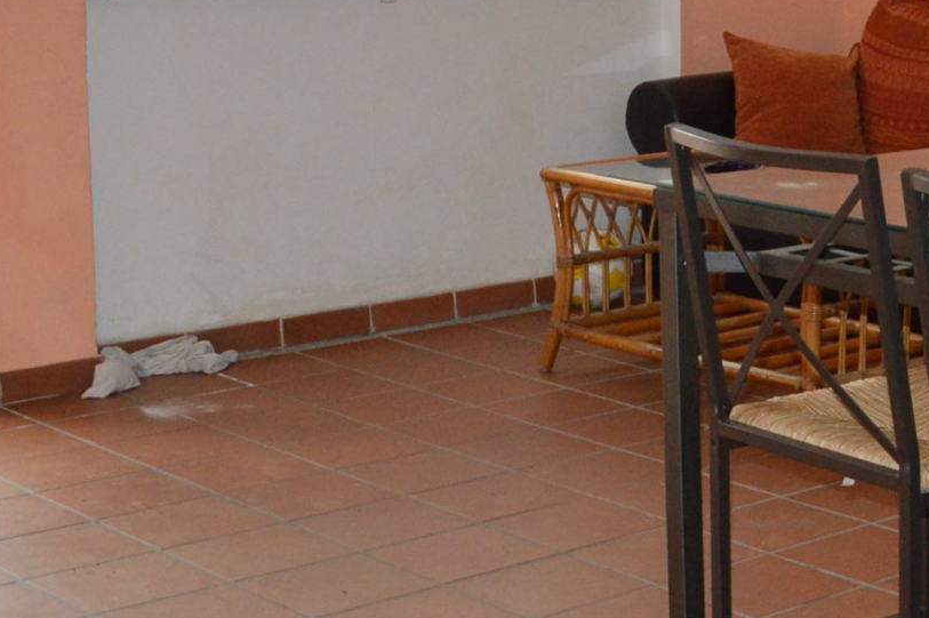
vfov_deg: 15.9
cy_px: 81
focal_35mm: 85
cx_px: 1107
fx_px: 2192
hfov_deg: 22.2
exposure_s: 1/60
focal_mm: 18
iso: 1600
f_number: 3.5
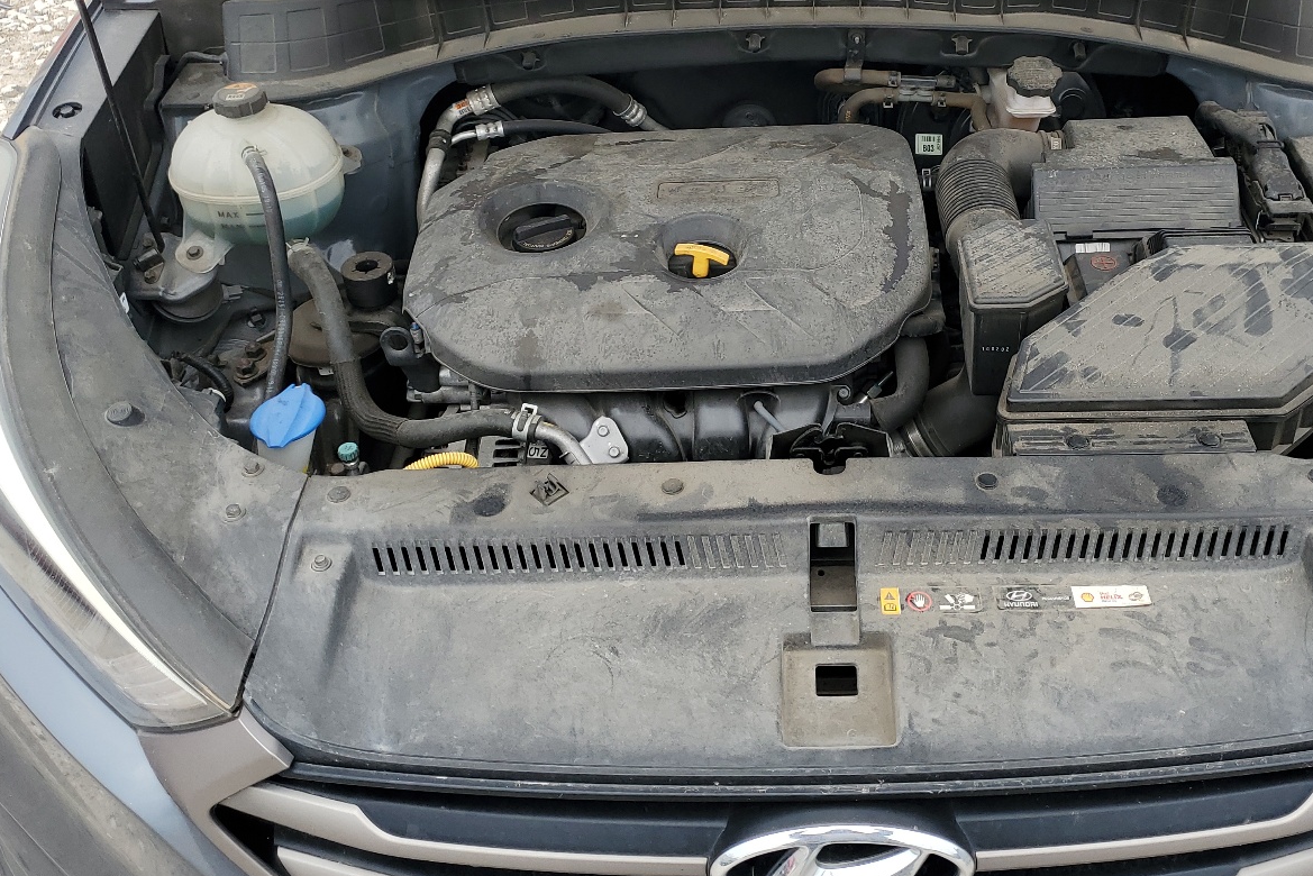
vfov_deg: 35.4
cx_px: 824
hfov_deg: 51.3
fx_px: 1350
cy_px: 259
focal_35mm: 37
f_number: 1.5
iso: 50
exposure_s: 1/1667
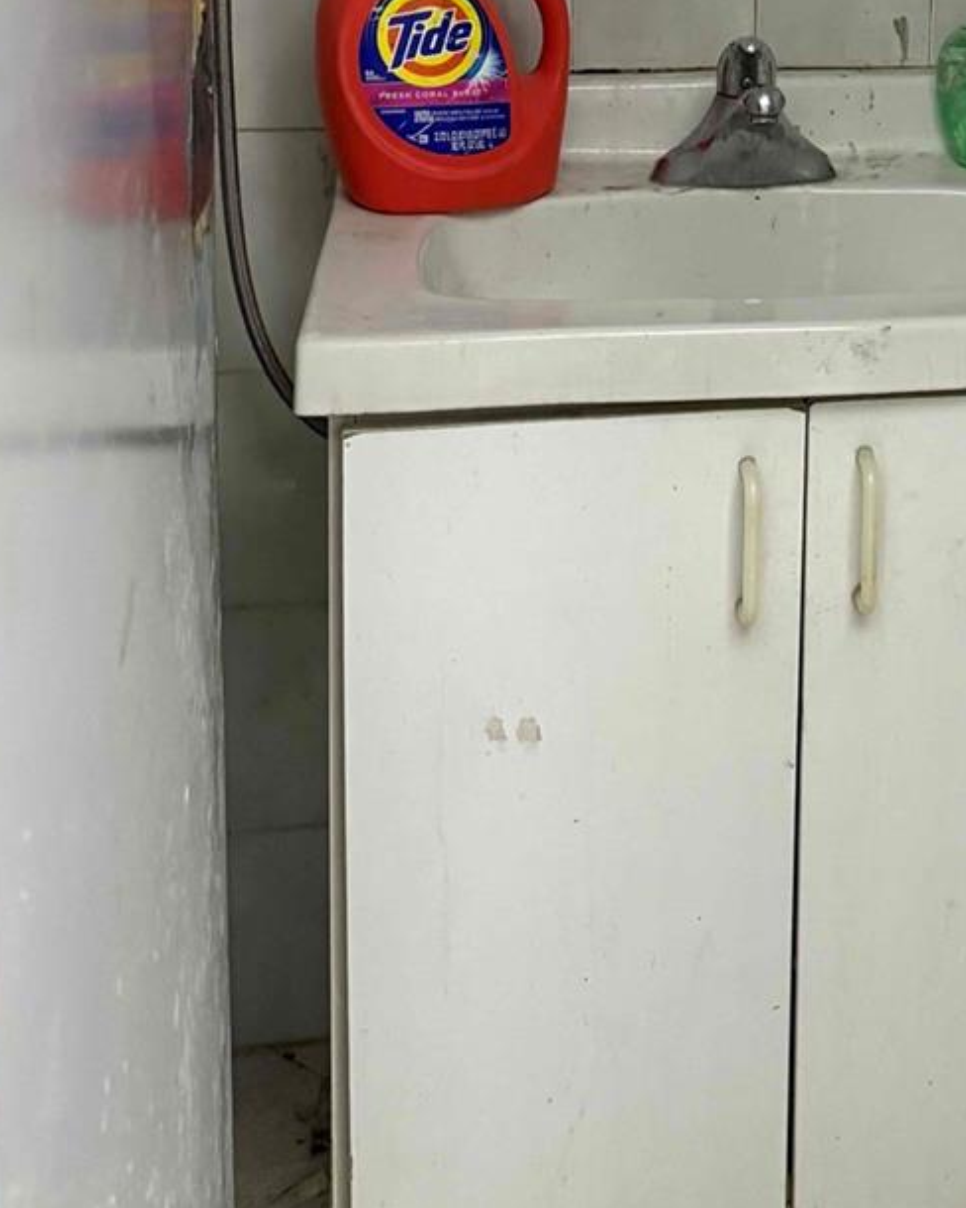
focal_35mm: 59
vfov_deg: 29.9
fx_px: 2109
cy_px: 12
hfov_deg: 24.7
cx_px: 954
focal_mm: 6.76
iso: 640
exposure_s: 1/40
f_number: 1.78
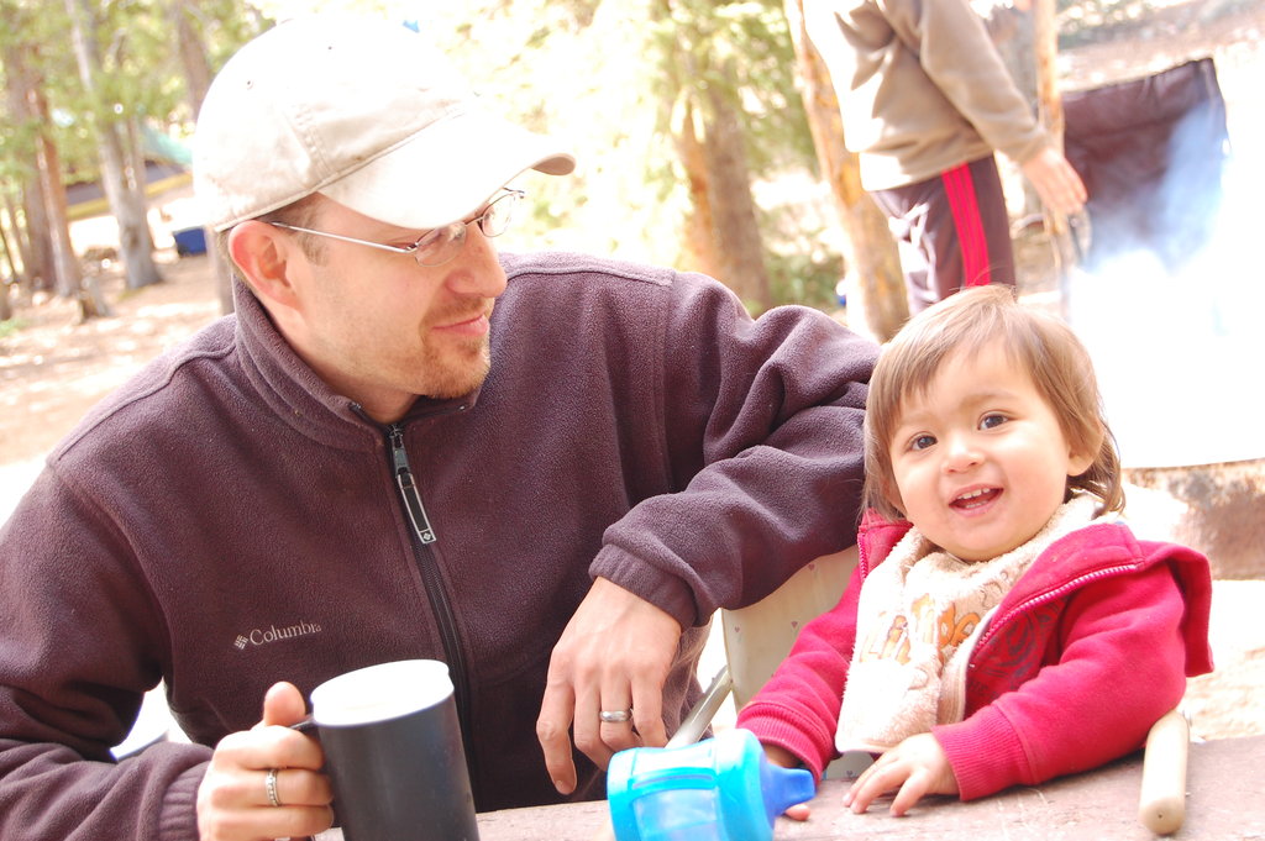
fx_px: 2528
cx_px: 632
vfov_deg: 18.9
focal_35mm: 72
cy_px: 420
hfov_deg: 28.1
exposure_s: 1/30
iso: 400
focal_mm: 48
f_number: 5.6
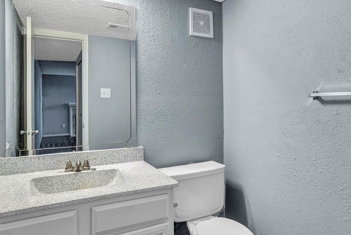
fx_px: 224
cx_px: 160
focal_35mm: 23
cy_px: 114
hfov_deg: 75.9
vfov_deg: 55.2
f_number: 7.1
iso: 320
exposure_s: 1/15
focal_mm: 18
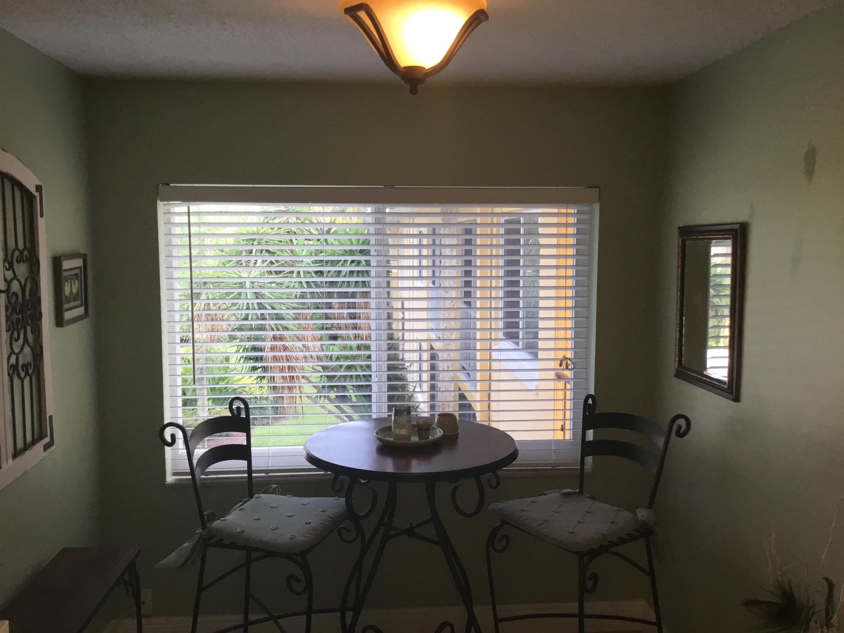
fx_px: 756
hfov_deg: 58.4
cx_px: 422
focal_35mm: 31
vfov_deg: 45.4
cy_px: 316
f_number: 2.4
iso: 25
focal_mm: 3.3
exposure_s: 1/30
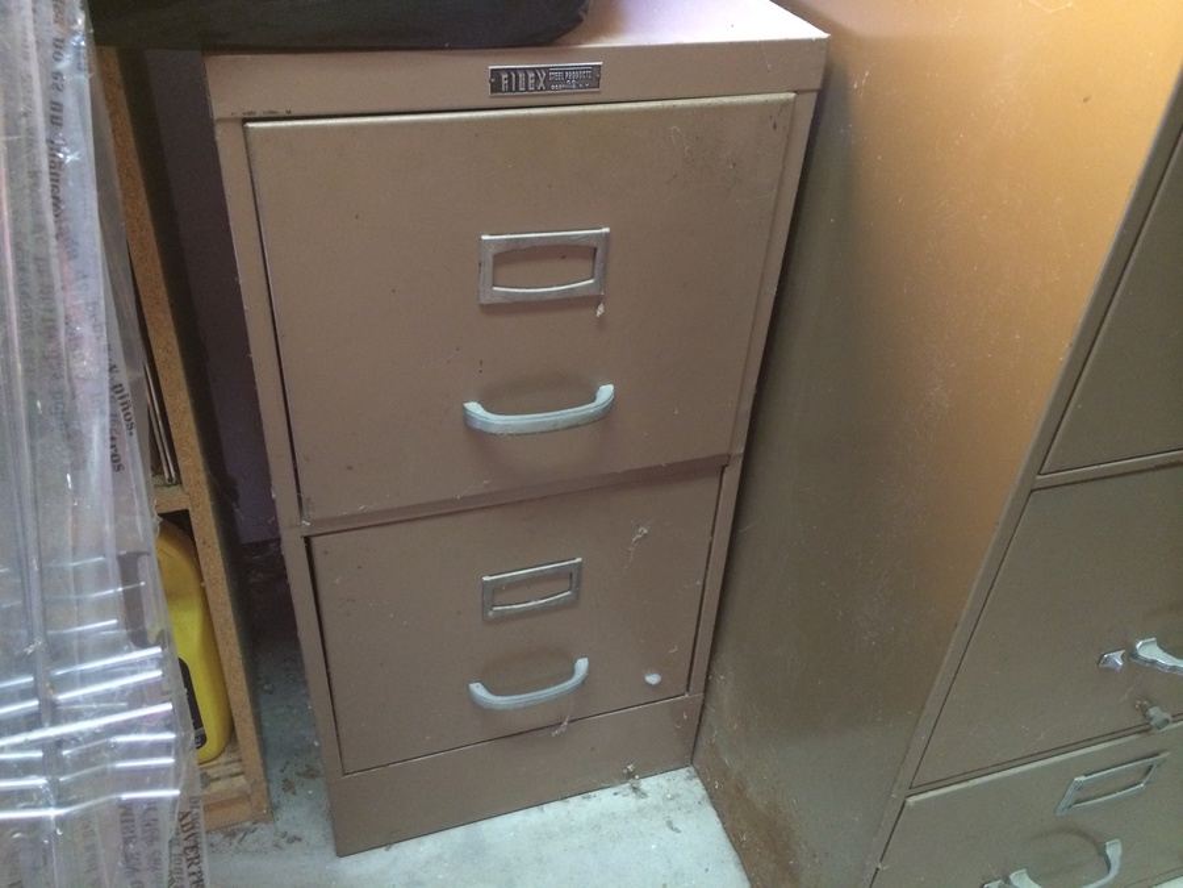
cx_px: 592
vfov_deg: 46.8
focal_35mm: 30
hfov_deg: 60.0
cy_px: 444
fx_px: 1025
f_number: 2.2
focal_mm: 4.12
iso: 320
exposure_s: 1/24
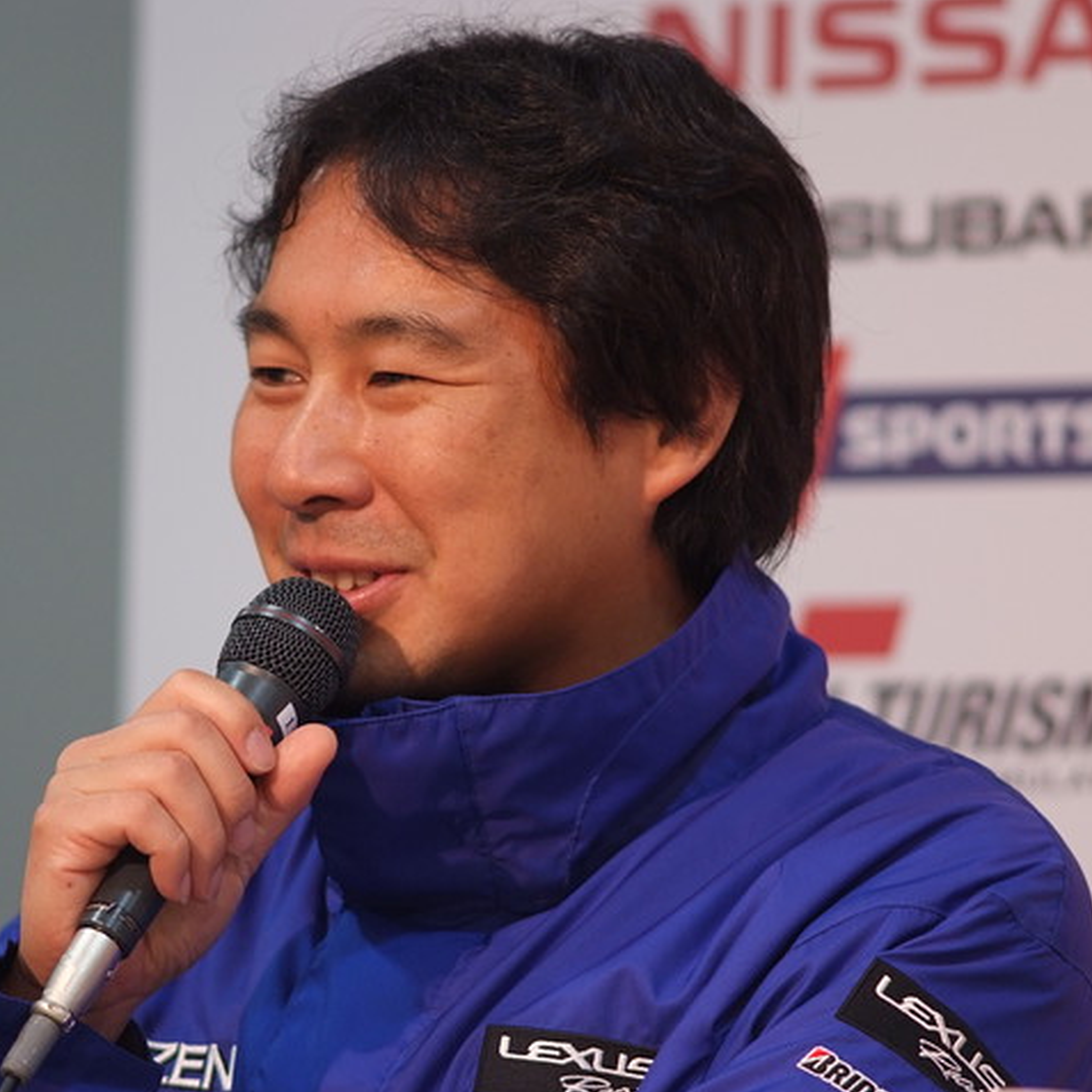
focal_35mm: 346
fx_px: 12349
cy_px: 547
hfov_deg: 5.1
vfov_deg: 5.1
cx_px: 346
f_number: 2.8
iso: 800
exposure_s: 1/125
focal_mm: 180
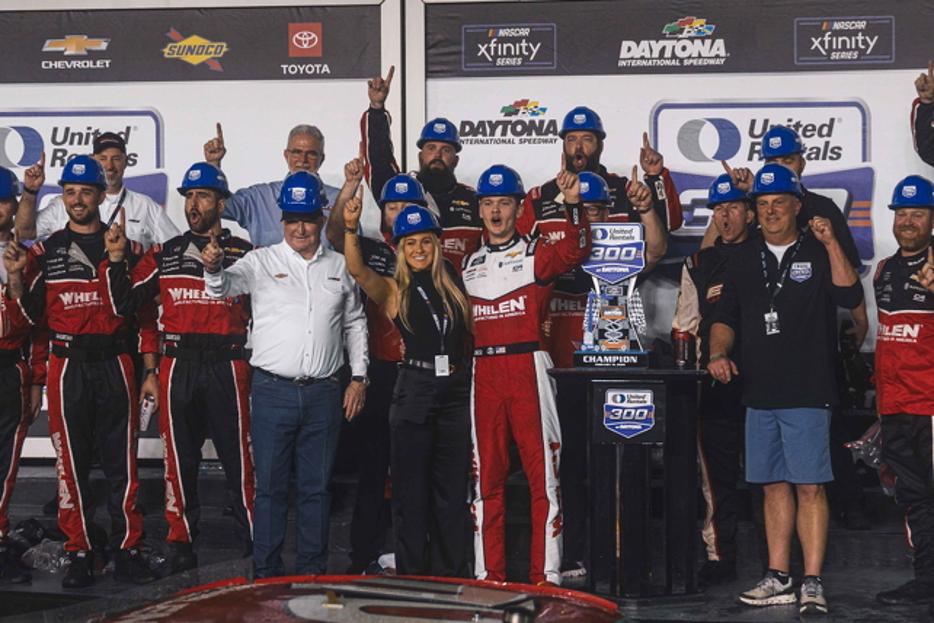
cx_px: 486
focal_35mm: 111
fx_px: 2880
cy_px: 320
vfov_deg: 12.3
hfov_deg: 18.4
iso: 1250
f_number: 2.8
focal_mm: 90
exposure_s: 1/250
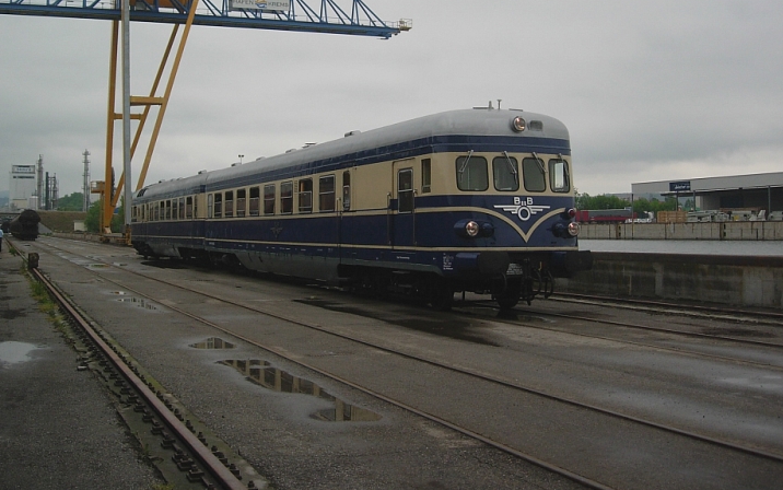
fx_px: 961
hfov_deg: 44.3
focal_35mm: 45
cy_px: 178
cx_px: 348
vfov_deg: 28.5
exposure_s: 1/418
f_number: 2.8
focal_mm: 7.8
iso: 79
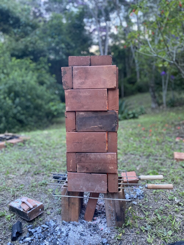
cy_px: 122
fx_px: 184
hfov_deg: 53.1
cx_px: 92
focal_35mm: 26
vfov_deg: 67.3
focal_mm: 4.25
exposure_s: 1/44
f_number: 1.8
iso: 500
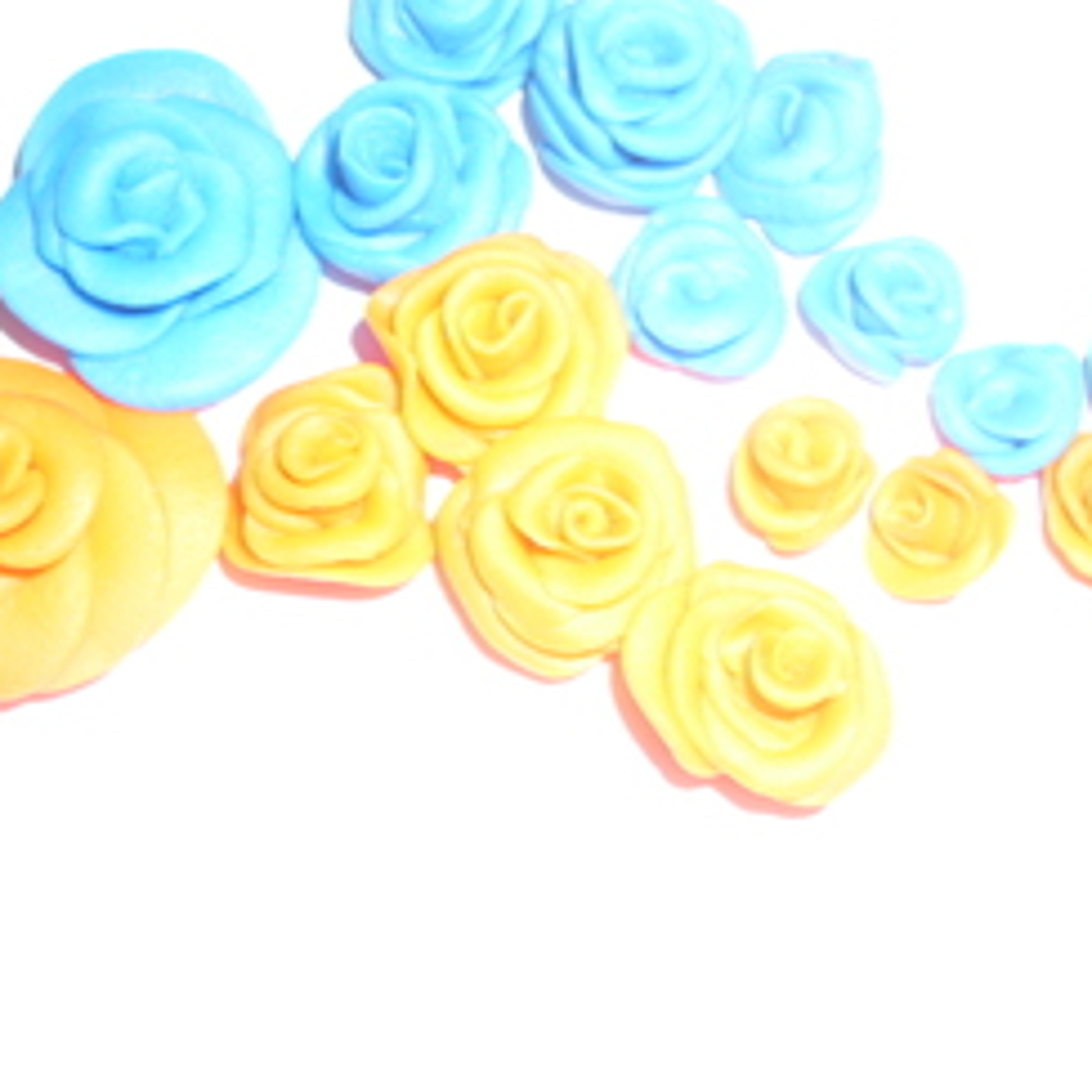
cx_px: 627
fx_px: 2213
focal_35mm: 62
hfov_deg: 27.7
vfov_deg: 27.7
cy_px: 488
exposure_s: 1/45
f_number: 2.8
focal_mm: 6.3
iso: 100
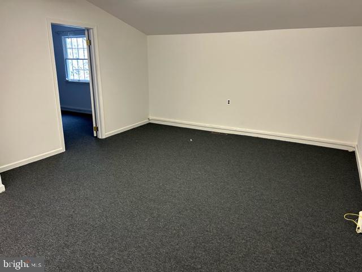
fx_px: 272
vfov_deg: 53.1
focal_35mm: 26
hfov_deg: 67.3
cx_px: 181
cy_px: 136
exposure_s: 1/60
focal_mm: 5.7
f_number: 1.5
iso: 160
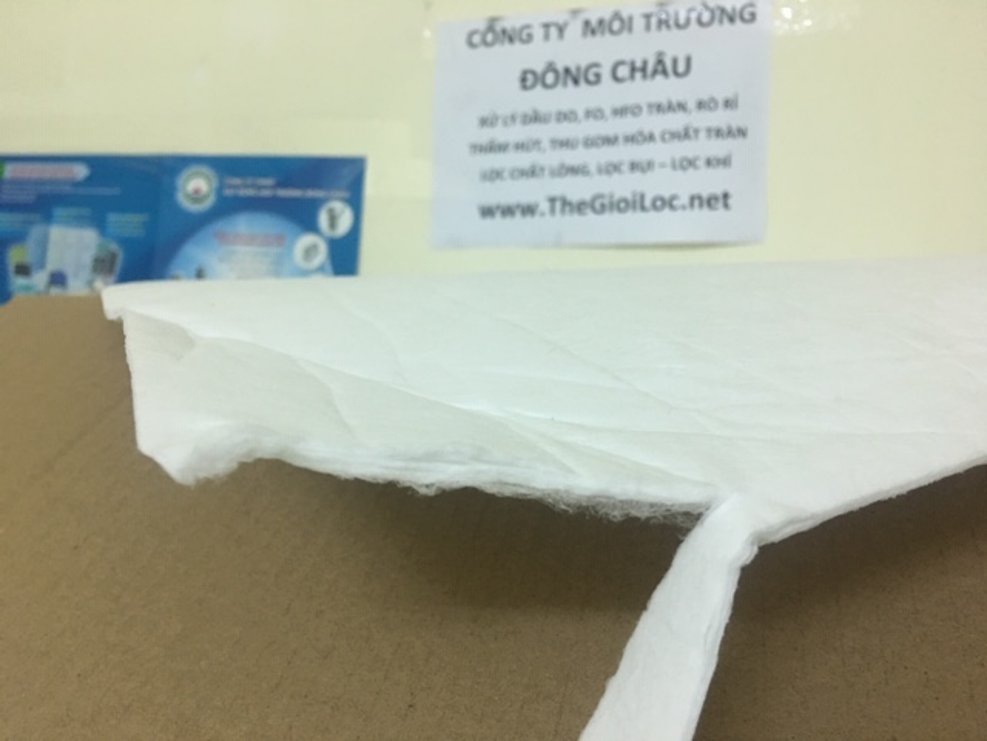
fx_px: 827
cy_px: 370
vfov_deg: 48.2
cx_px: 494
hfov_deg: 61.7
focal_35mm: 29
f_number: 2.2
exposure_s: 1/17
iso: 64
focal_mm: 4.15
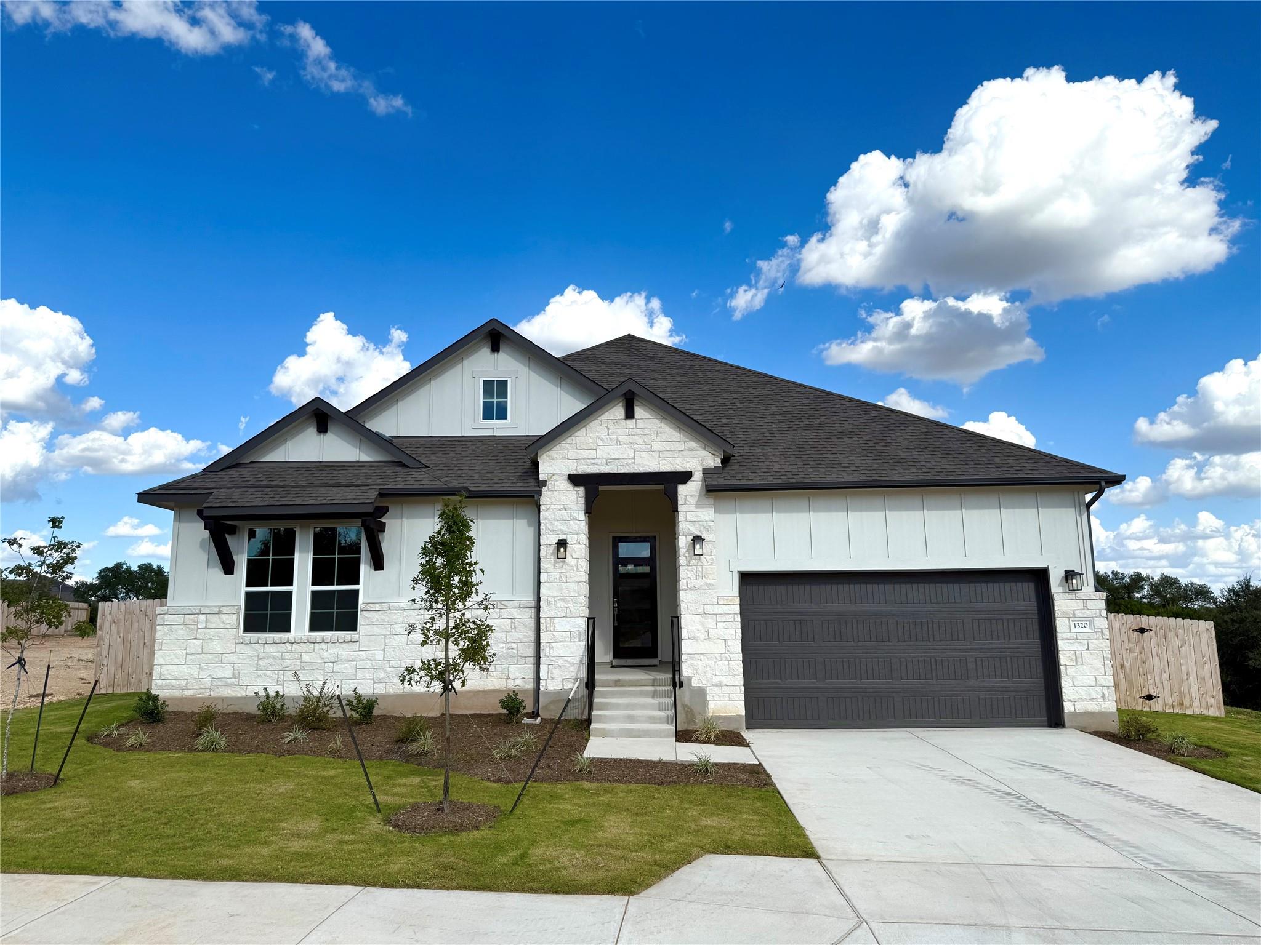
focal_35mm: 24
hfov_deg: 71.6
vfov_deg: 56.8
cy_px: 472
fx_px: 874
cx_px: 630
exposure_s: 1/5319
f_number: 1.78
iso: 80
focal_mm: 6.76
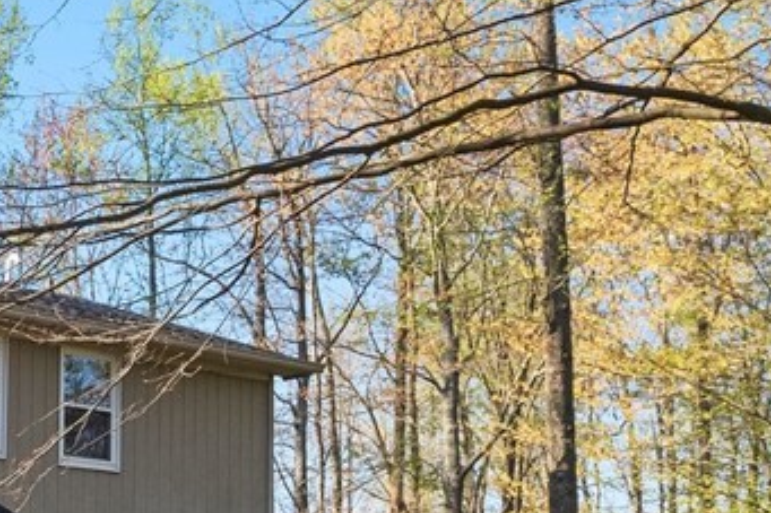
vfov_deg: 18.7
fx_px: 1498
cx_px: -235
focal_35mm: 70
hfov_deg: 25.0
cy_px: 571
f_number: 2.8
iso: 370
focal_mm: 8.38
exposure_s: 1/200
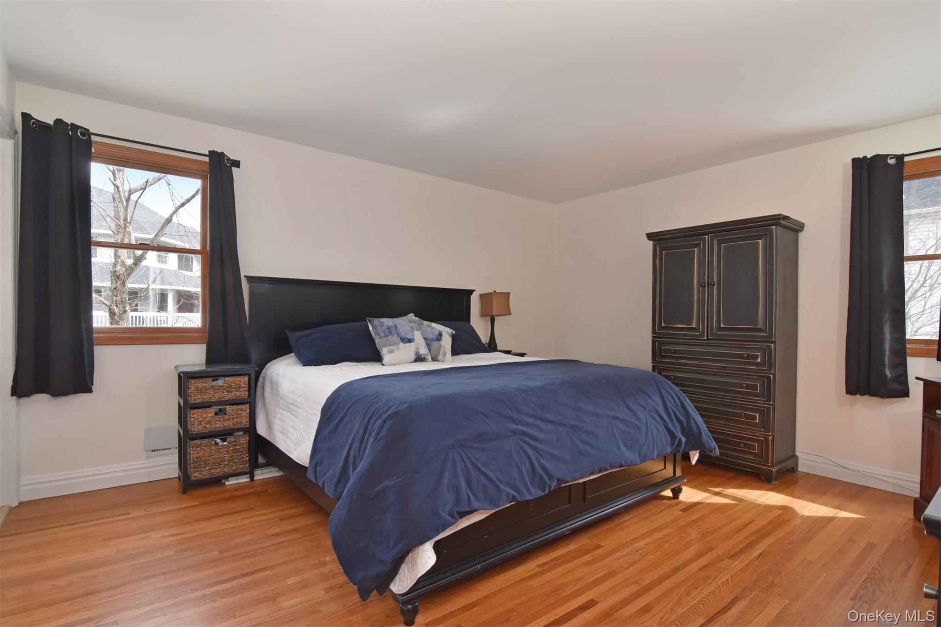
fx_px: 431
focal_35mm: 16
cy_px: 314
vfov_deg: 72.0
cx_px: 470
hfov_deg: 95.0
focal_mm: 11
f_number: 11
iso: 640
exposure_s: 1/100
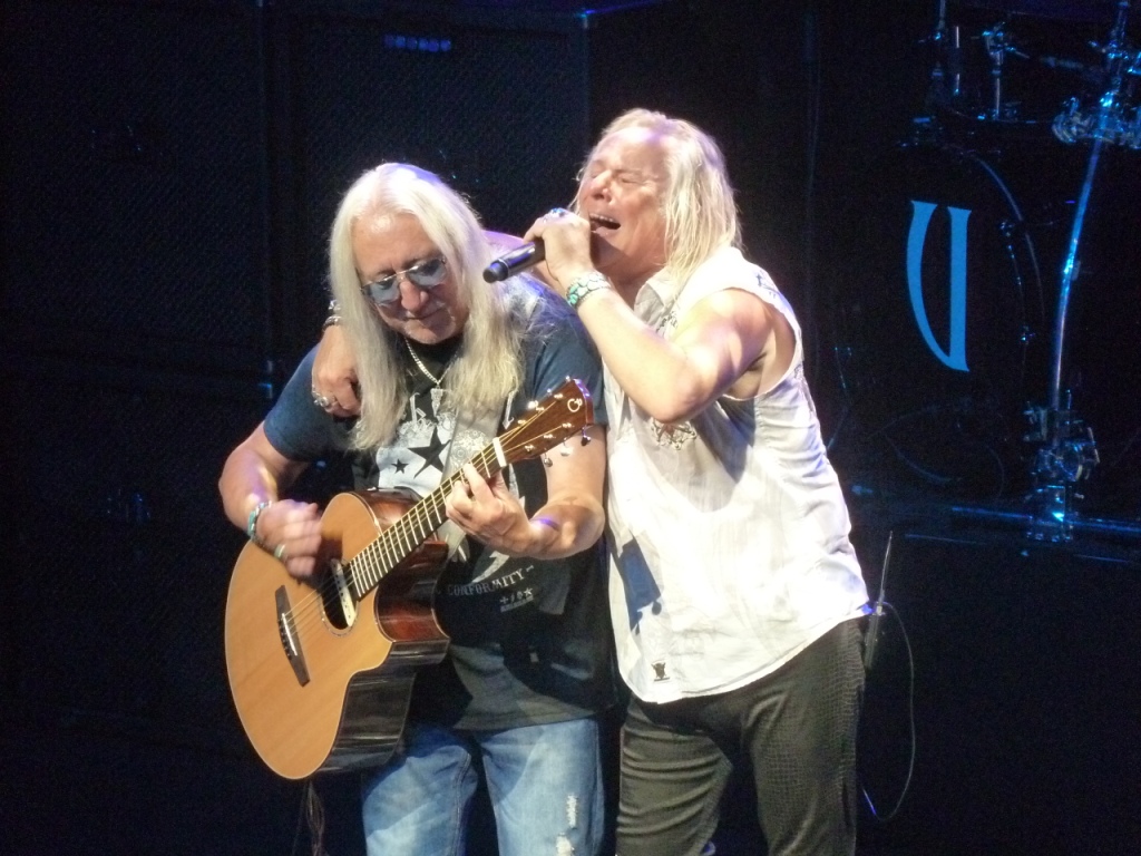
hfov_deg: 7.6
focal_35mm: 260
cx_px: 570
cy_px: 428
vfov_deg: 5.7
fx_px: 8570
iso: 800
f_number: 4.7
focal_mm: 42.6
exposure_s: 1/50
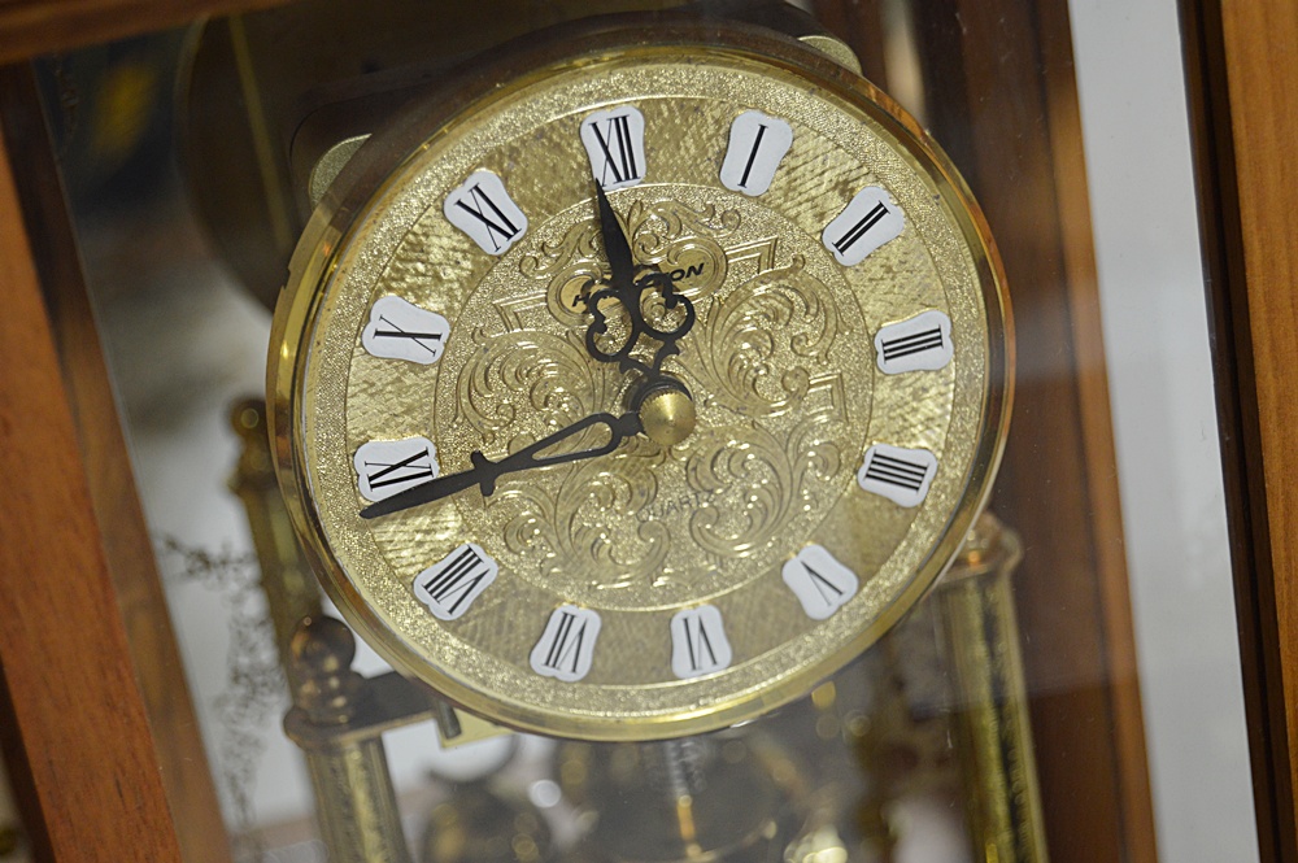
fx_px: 2972
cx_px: 649
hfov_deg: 24.6
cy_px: 432
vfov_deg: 16.5
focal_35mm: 82
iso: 720
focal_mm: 55
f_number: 5.6
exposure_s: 1/60
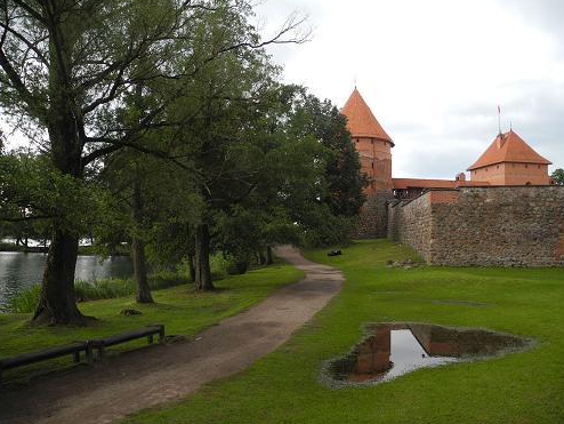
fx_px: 473
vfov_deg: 48.3
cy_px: 207
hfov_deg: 61.6
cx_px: 285
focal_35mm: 29
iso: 100
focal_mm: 6
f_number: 2.8
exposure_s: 1/125
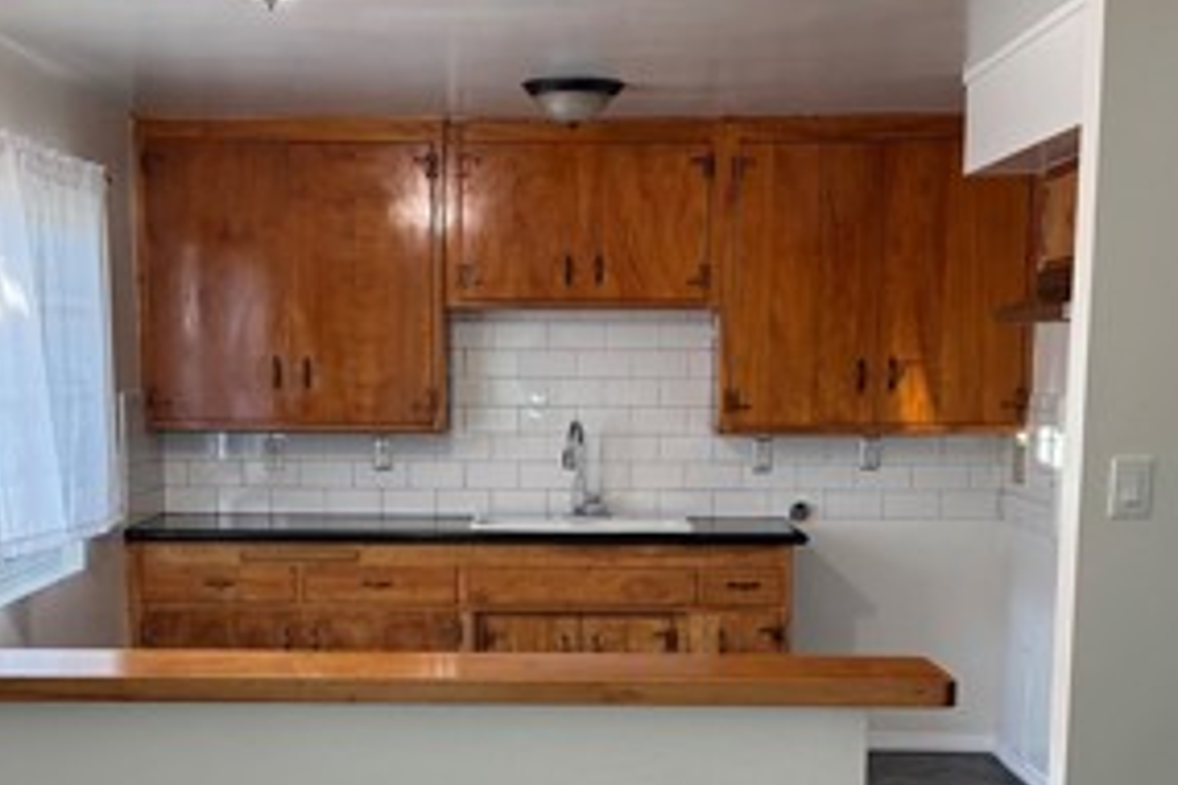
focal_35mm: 56
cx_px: 488
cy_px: 620
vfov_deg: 23.9
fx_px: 1832
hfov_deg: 35.5
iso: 125
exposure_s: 1/60
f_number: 1.78
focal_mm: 6.76
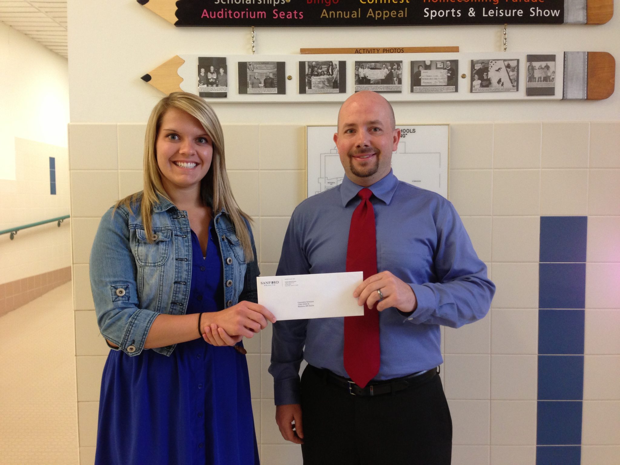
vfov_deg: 42.9
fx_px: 591
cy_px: 232
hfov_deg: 55.4
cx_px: 310
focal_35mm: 33
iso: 160
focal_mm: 4.13
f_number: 2.4
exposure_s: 1/20
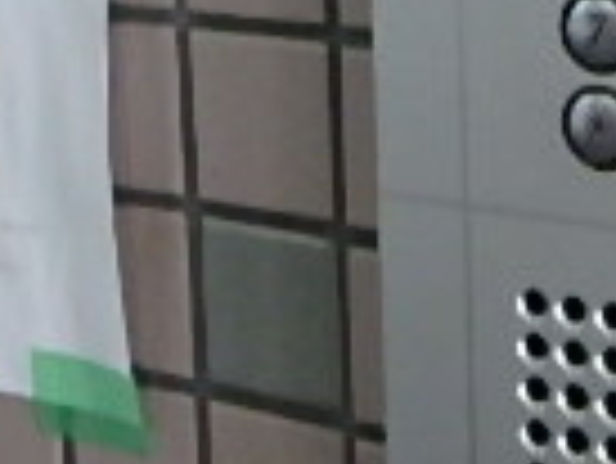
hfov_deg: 19.3
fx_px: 1745
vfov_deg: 14.5
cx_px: 643
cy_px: -135
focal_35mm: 98
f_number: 3.5
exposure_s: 1/15
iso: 800
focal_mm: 3.7
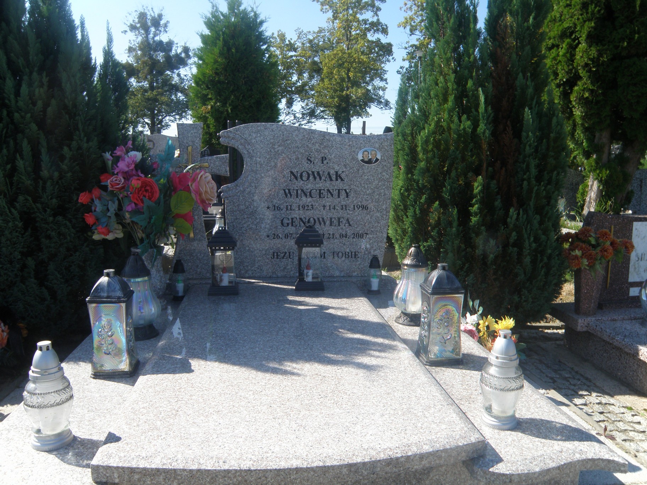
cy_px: 242
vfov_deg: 53.1
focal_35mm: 26
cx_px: 324
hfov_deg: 67.3
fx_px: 486
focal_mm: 4.6
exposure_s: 1/200
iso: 64
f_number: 5.6
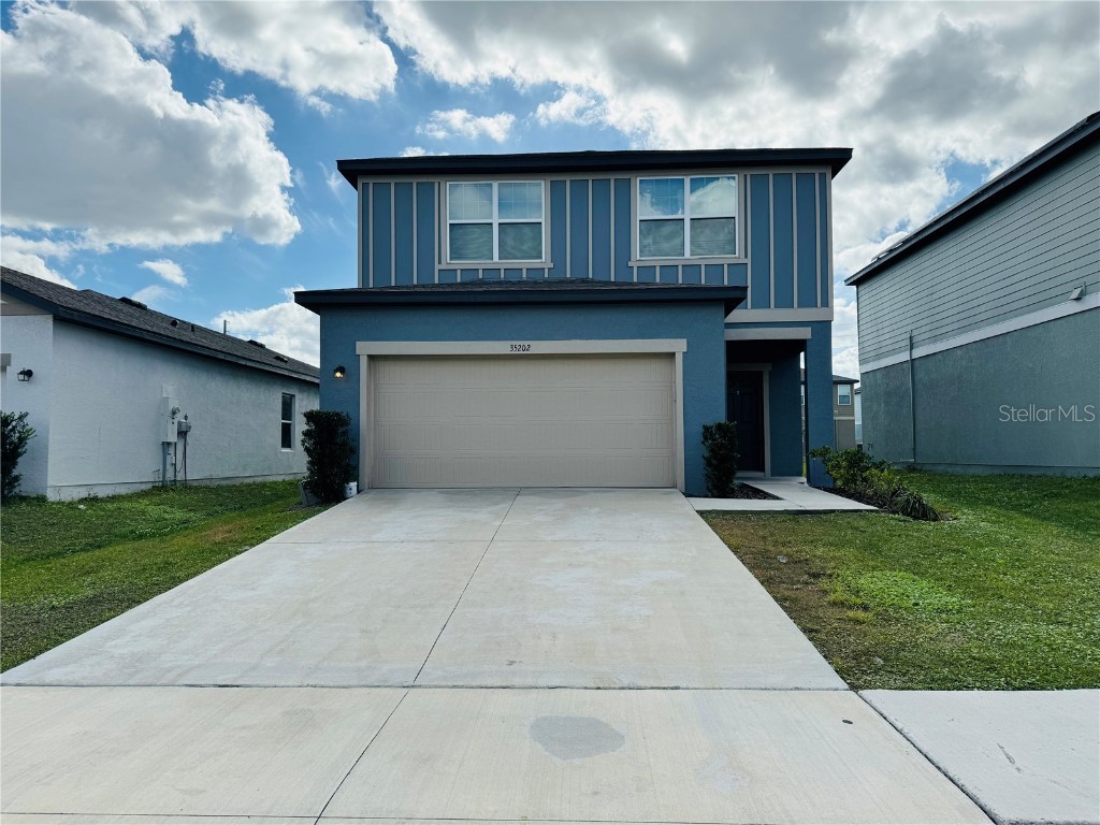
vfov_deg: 56.8
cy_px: 412
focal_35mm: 24
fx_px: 763
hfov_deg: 71.6
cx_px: 550
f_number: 1.78
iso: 80
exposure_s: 1/5814
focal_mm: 6.86
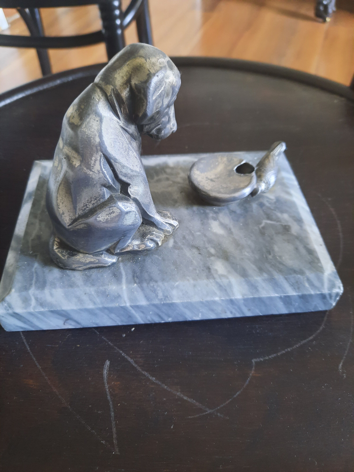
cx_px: 177
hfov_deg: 54.9
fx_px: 341
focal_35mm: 25
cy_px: 236
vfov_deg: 69.4
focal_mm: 4.6
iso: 320
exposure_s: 1/24
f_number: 2
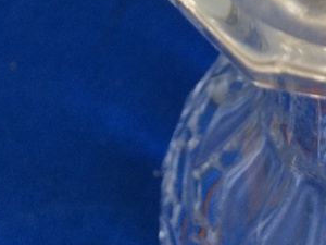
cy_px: -76
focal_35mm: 90
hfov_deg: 20.8
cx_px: 354
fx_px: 848
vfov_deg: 15.6
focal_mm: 4.12
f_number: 2.2
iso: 100
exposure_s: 1/30
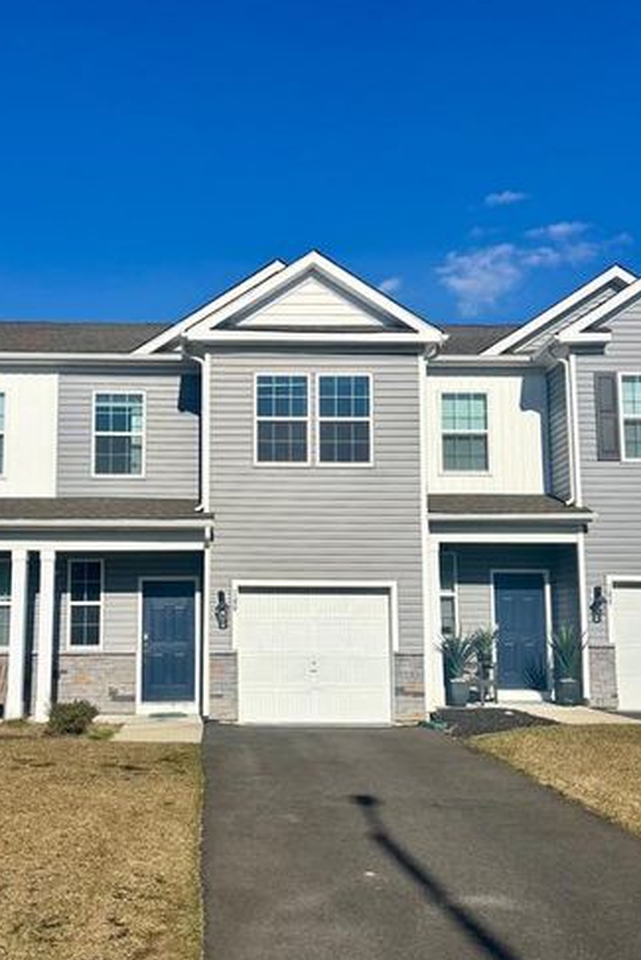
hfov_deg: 35.8
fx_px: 987
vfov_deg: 51.8
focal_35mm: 37
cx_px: 245
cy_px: 519
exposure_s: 1/7692
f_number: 1.6
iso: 50
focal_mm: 5.96
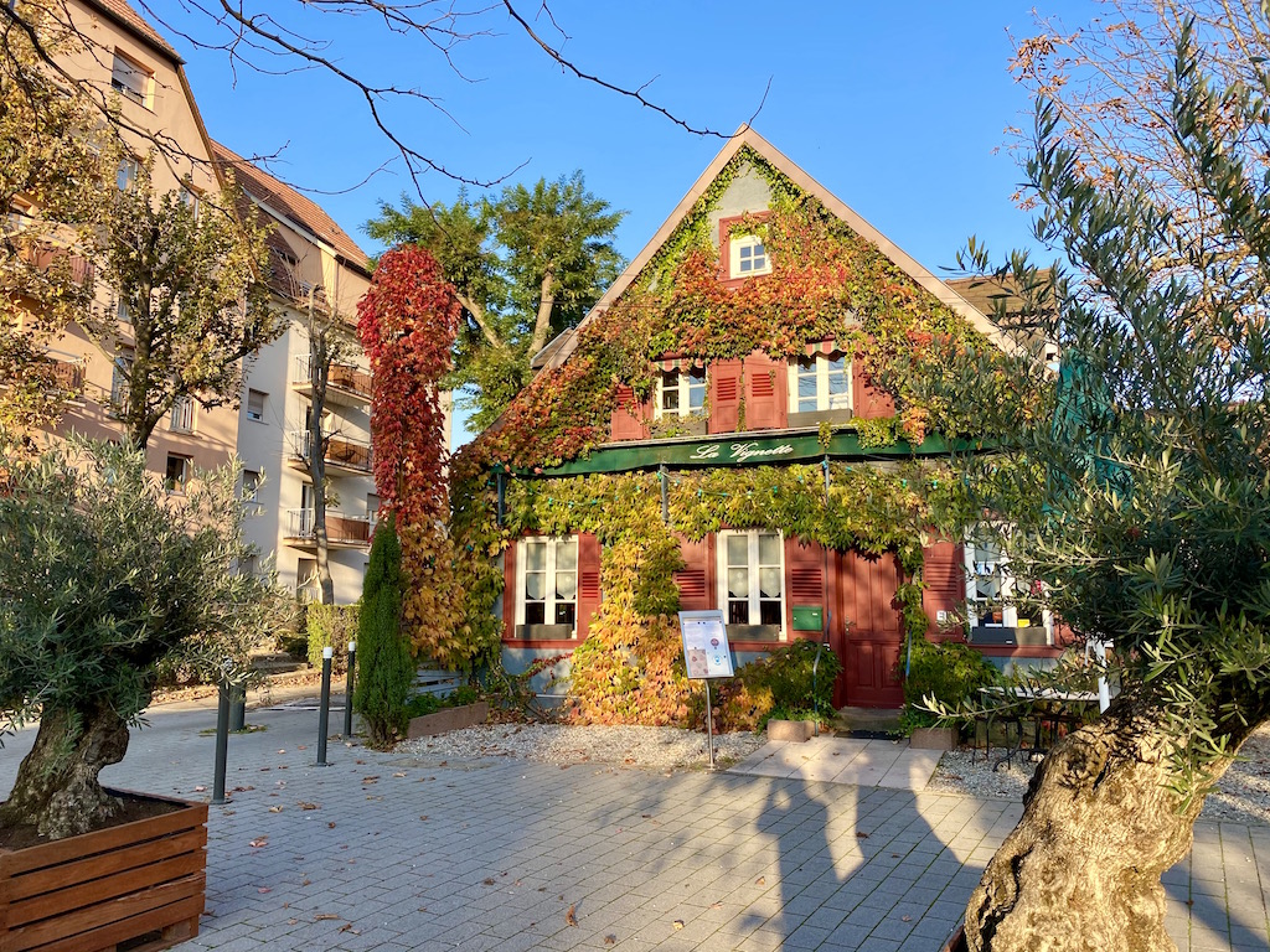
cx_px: 635
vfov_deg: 53.1
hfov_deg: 67.3
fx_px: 954
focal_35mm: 26
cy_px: 476
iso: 32
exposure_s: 1/693
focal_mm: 4.25
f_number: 1.8
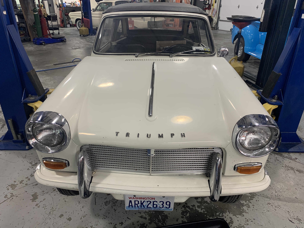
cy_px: 114
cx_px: 152
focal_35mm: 26
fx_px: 228
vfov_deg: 53.1
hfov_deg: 67.3
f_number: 1.8
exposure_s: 1/60
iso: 80
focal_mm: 4.25
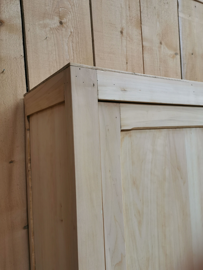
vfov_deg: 61.7
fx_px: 227
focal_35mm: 29
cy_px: 135
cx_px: 102
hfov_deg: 48.2
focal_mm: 5.58
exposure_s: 1/100
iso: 160
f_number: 1.8
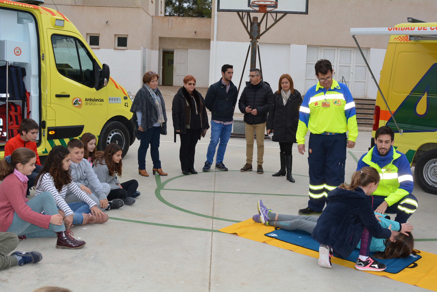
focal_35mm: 42
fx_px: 510
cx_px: 218
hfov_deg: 46.4
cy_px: 146
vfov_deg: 31.9
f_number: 8
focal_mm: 28
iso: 400
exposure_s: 1/200
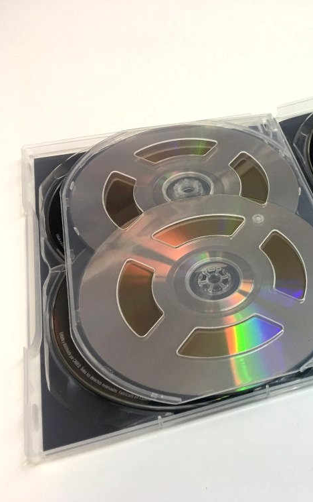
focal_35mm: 42
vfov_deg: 47.2
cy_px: 257
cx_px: 330
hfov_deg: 28.2
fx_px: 573
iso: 50
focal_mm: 4.15
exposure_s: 1/17
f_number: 2.2
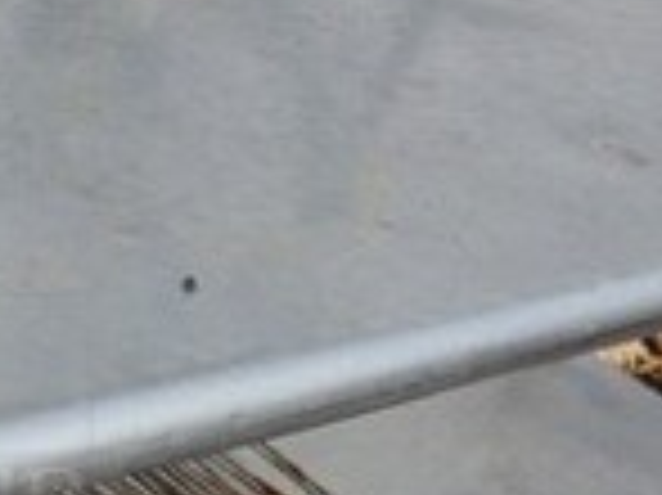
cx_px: -378
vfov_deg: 13.7
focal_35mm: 108
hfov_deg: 16.4
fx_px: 2064
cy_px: 310
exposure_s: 1/531
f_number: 2.4
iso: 50
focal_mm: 4.3
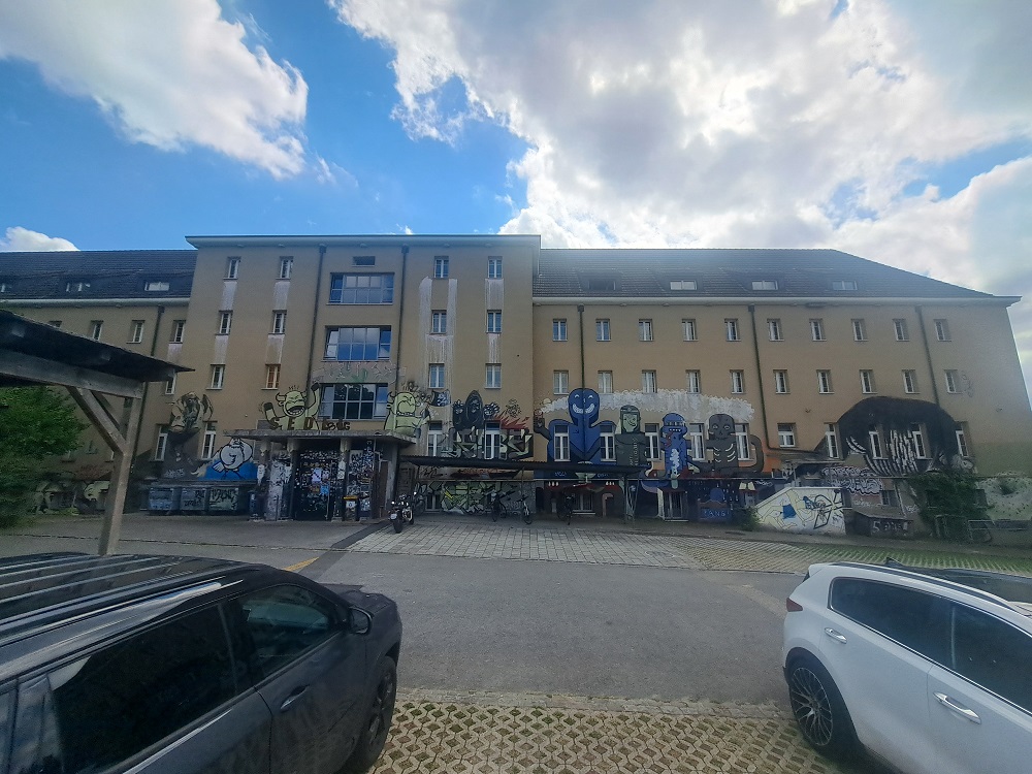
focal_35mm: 13
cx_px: 516
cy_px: 387
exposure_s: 1/2545
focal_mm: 1.74
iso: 50
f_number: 2.2
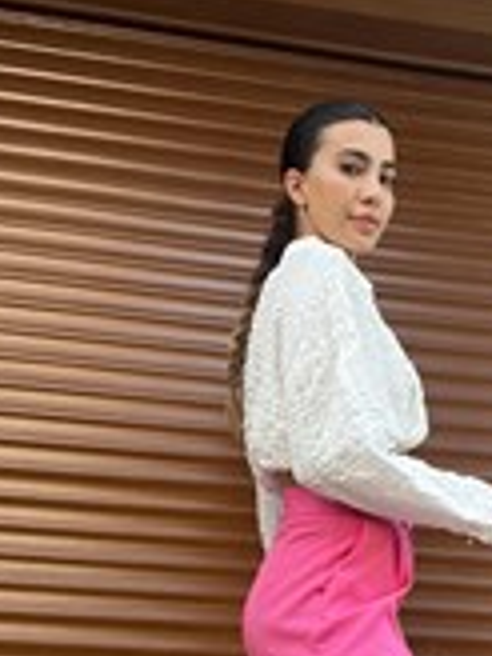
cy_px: 584
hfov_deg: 26.0
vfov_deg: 32.7
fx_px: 1061
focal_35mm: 56
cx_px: 316
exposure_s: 1/121
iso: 50
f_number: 2.2
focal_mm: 2.71
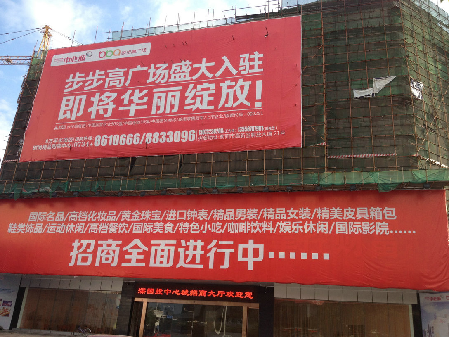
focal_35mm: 35
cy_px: 168
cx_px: 224
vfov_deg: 40.7
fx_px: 454
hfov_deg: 52.6
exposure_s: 1/531
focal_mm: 4.28
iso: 64
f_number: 2.4
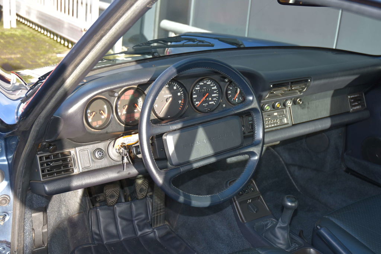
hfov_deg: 42.3
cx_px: 190
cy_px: 127
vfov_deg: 29.0
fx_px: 492
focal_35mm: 46
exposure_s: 1/200
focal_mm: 31
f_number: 4
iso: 200
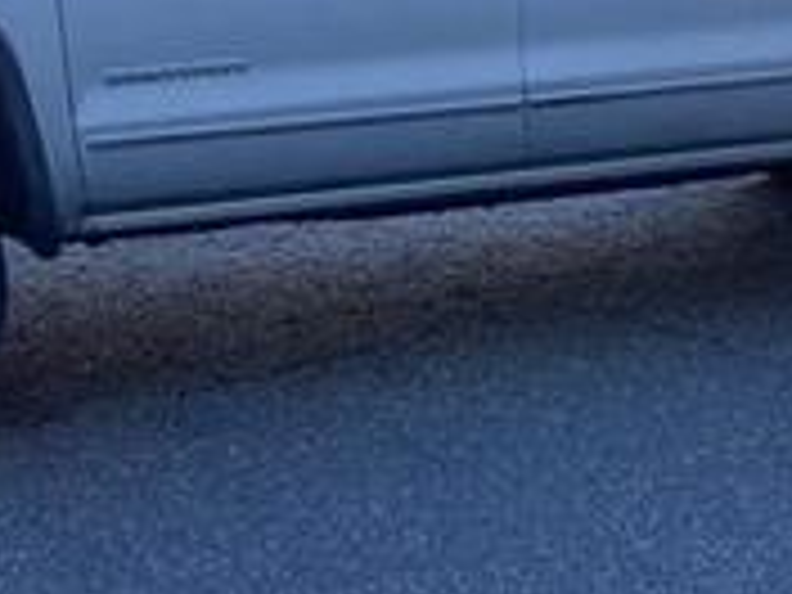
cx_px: 392
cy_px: 198
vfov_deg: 16.6
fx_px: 2036
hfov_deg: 22.0
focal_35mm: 89
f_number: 2.4
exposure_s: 1/120
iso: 32
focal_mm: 3.3
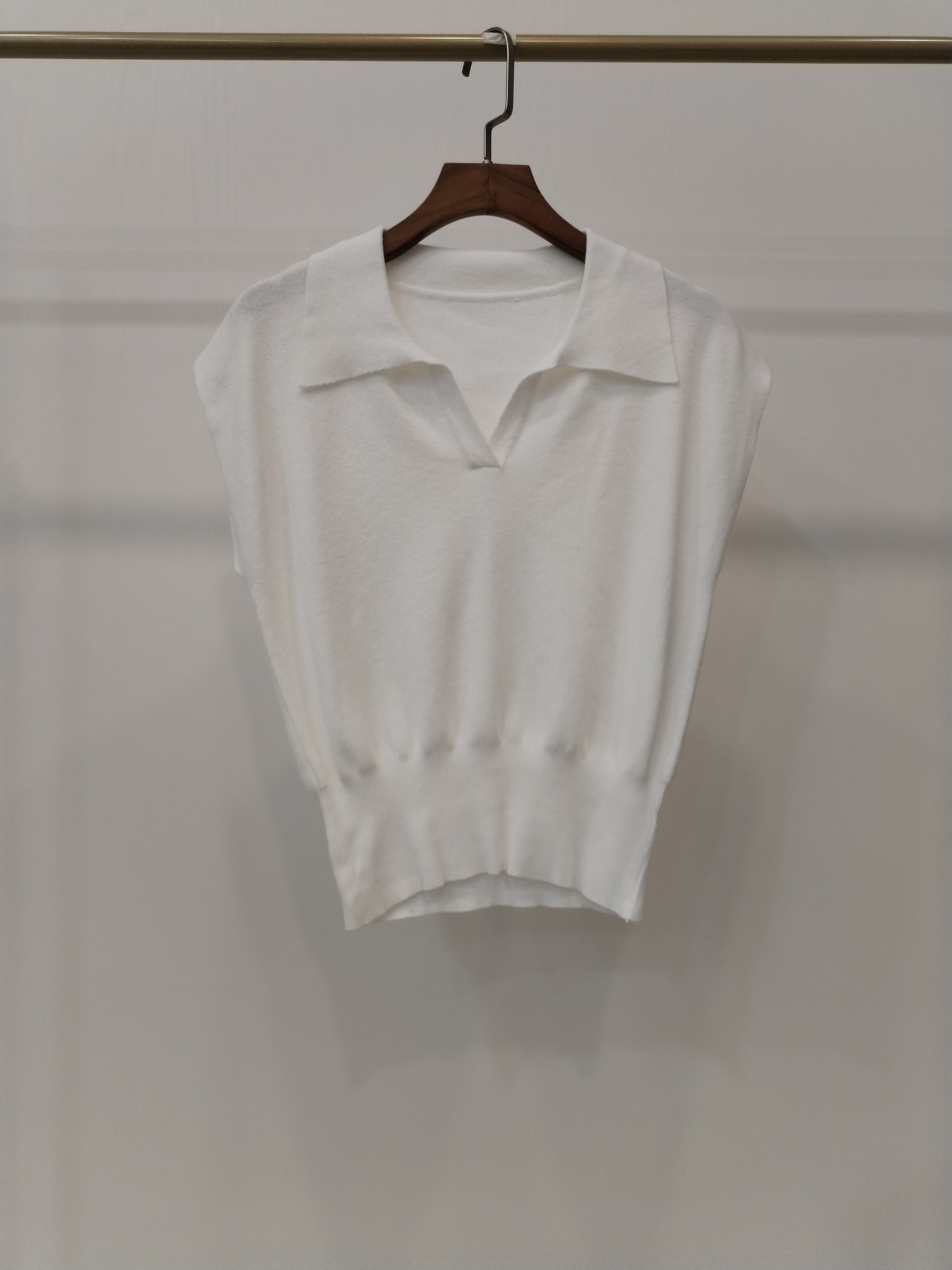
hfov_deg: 48.2
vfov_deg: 61.7
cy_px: 635
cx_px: 476
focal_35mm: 29
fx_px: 1063
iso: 170
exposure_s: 1/60
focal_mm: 4.75
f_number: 1.8
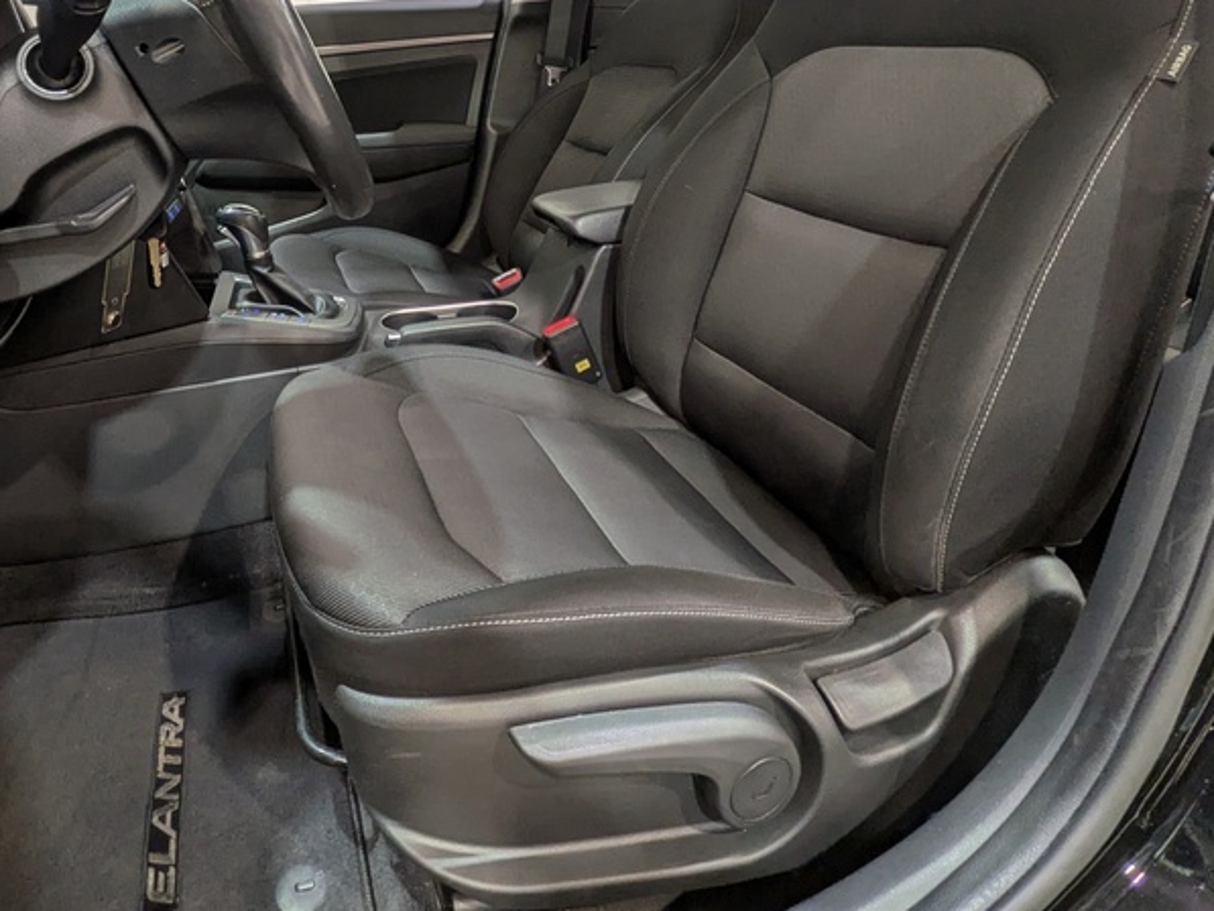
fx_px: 842
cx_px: 425
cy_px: 232
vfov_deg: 54.3
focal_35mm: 24
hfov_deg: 69.9
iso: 82
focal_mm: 1.83
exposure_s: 1/33.3
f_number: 2.2
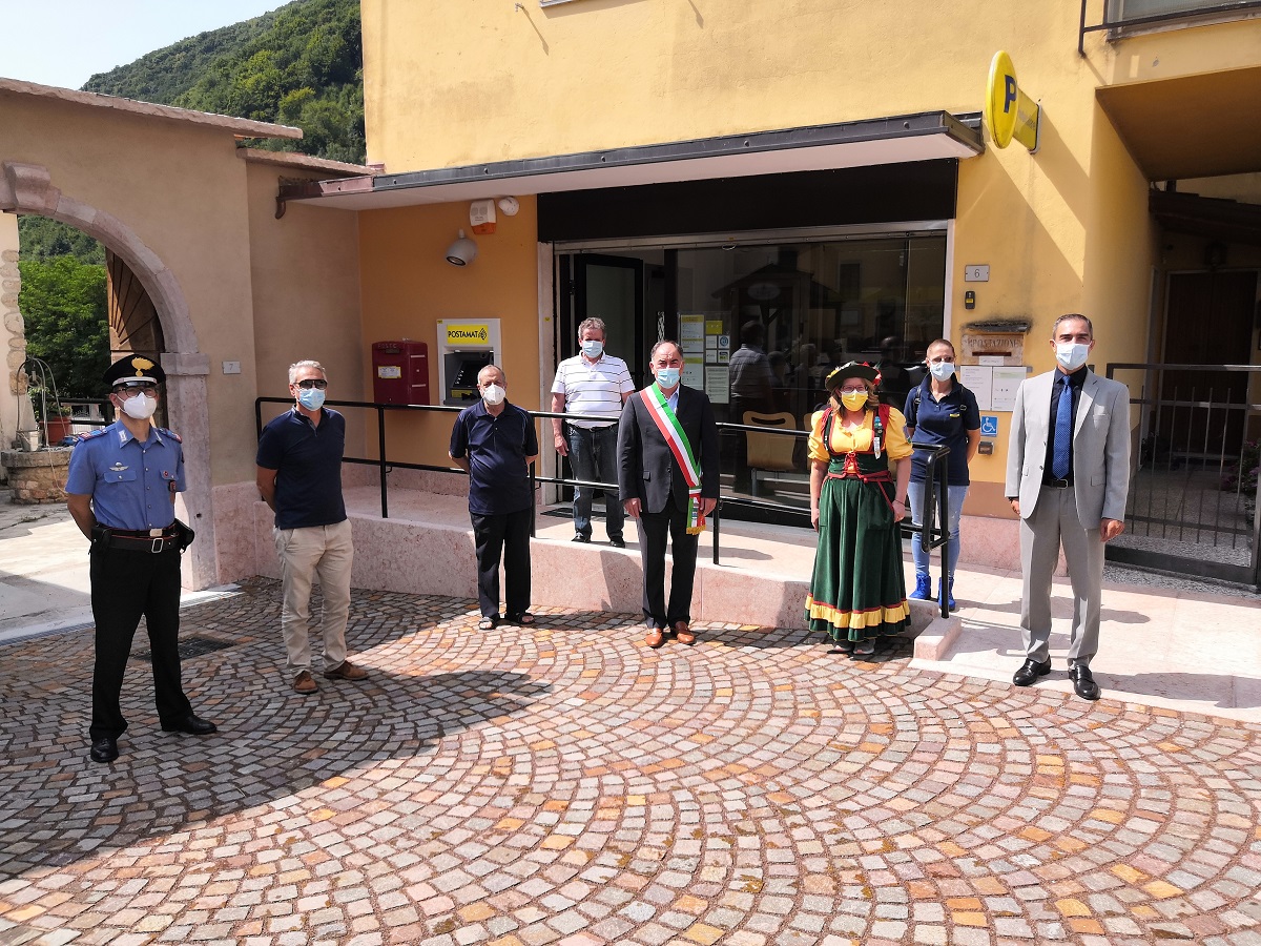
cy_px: 473
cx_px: 630
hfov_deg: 65.3
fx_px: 984
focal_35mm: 27
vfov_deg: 51.4
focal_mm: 3.95
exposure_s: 1/1167
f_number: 1.8
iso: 50
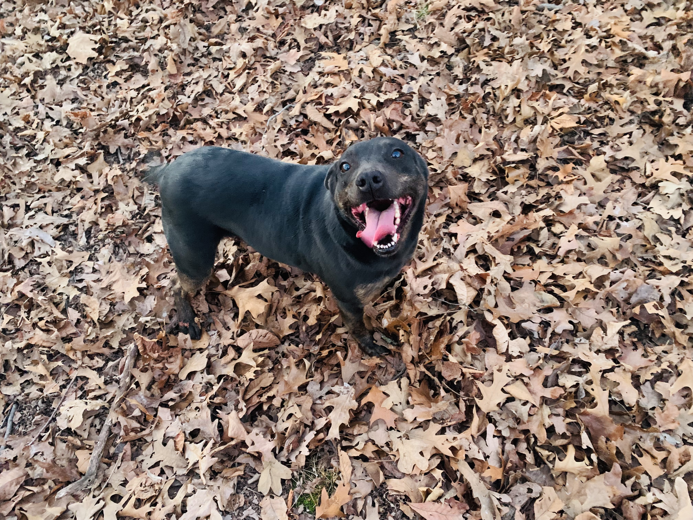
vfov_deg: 53.1
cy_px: 260
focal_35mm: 26
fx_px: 521
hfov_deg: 67.3
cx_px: 346
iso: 640
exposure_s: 1/30
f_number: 1.8
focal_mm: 4.25
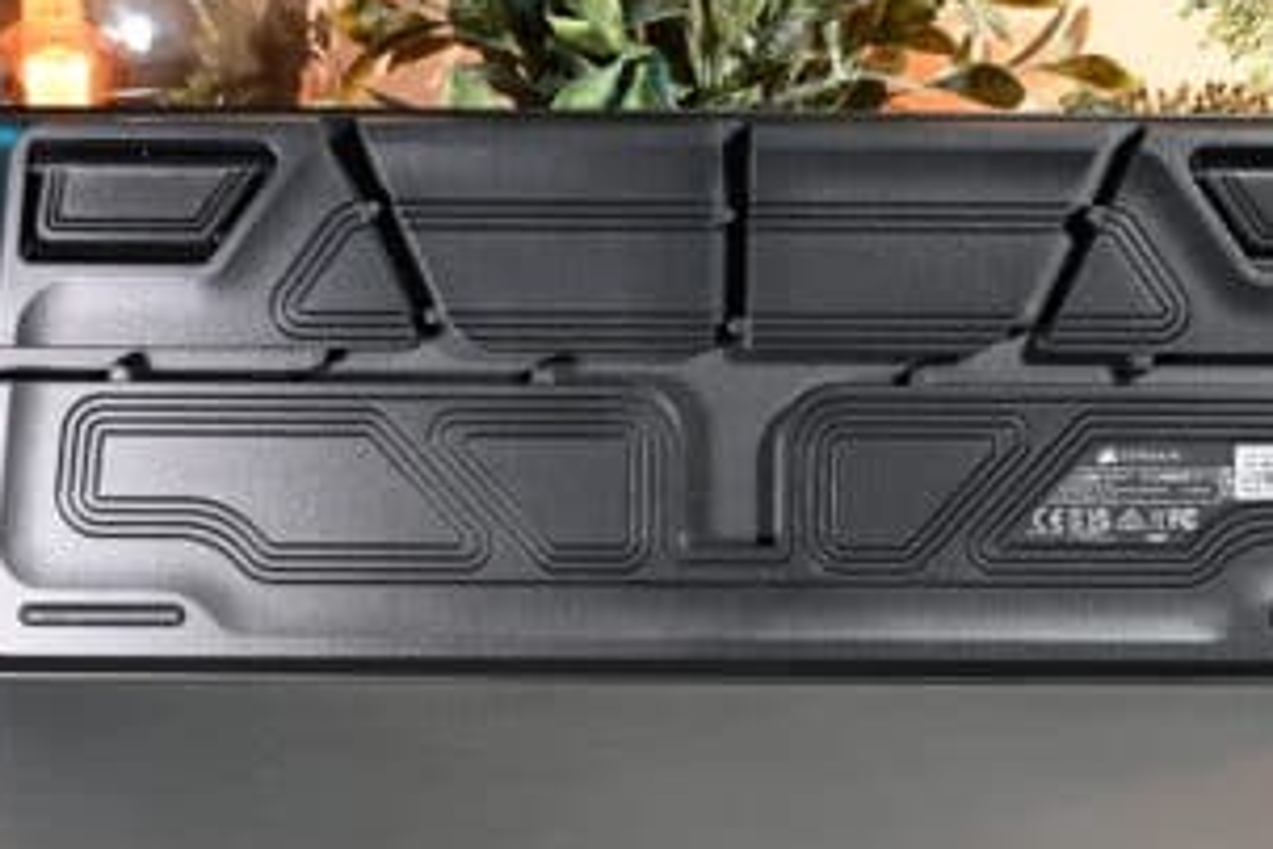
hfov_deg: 28.1
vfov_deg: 18.9
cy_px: 500
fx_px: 2546
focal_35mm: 72
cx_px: 702
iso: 2500
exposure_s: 1/60
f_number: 8
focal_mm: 56
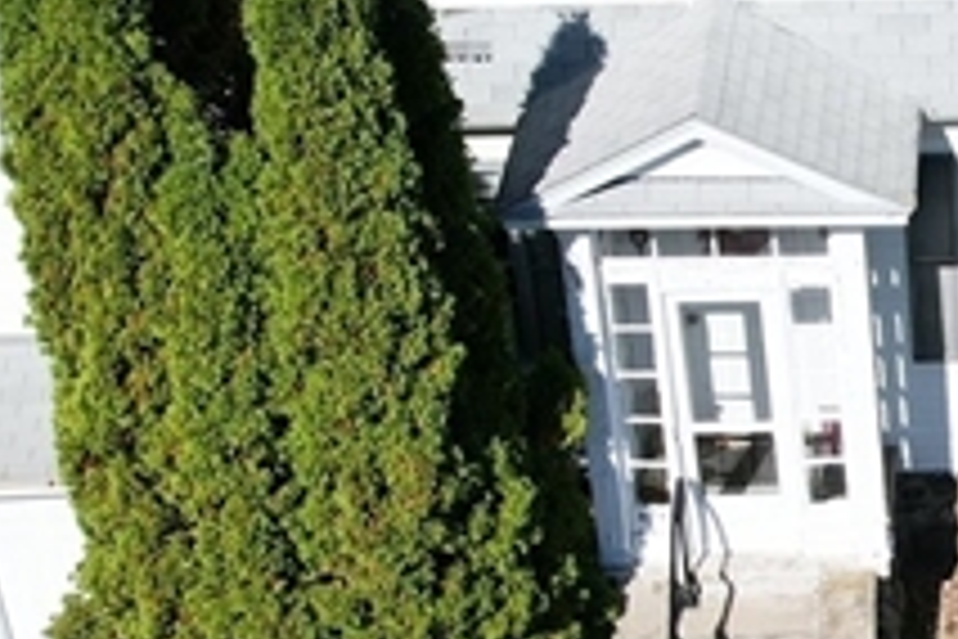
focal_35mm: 106
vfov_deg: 12.9
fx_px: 2821
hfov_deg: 18.2
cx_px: 1187
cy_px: 416
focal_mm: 8.38
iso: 200
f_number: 2.8
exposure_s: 1/160
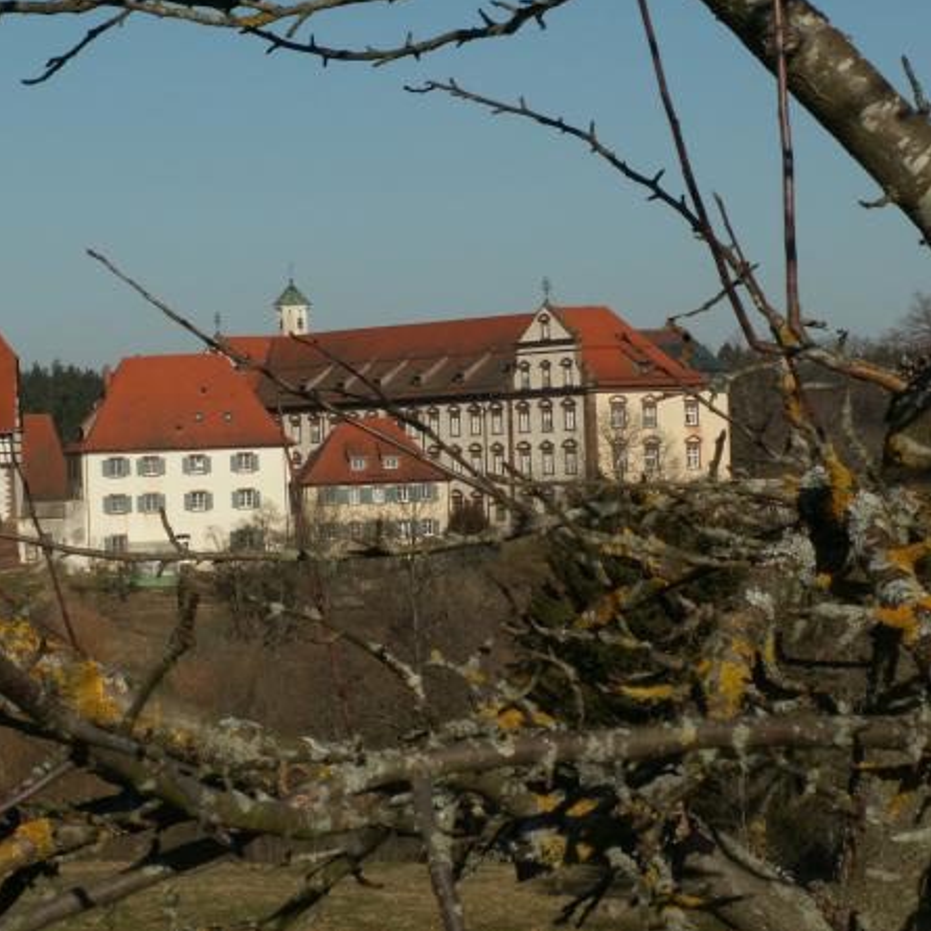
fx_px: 3956
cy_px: 462
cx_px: 322
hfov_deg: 13.4
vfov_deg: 13.4
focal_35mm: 130
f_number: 8
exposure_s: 1/320
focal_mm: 17.86
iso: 50
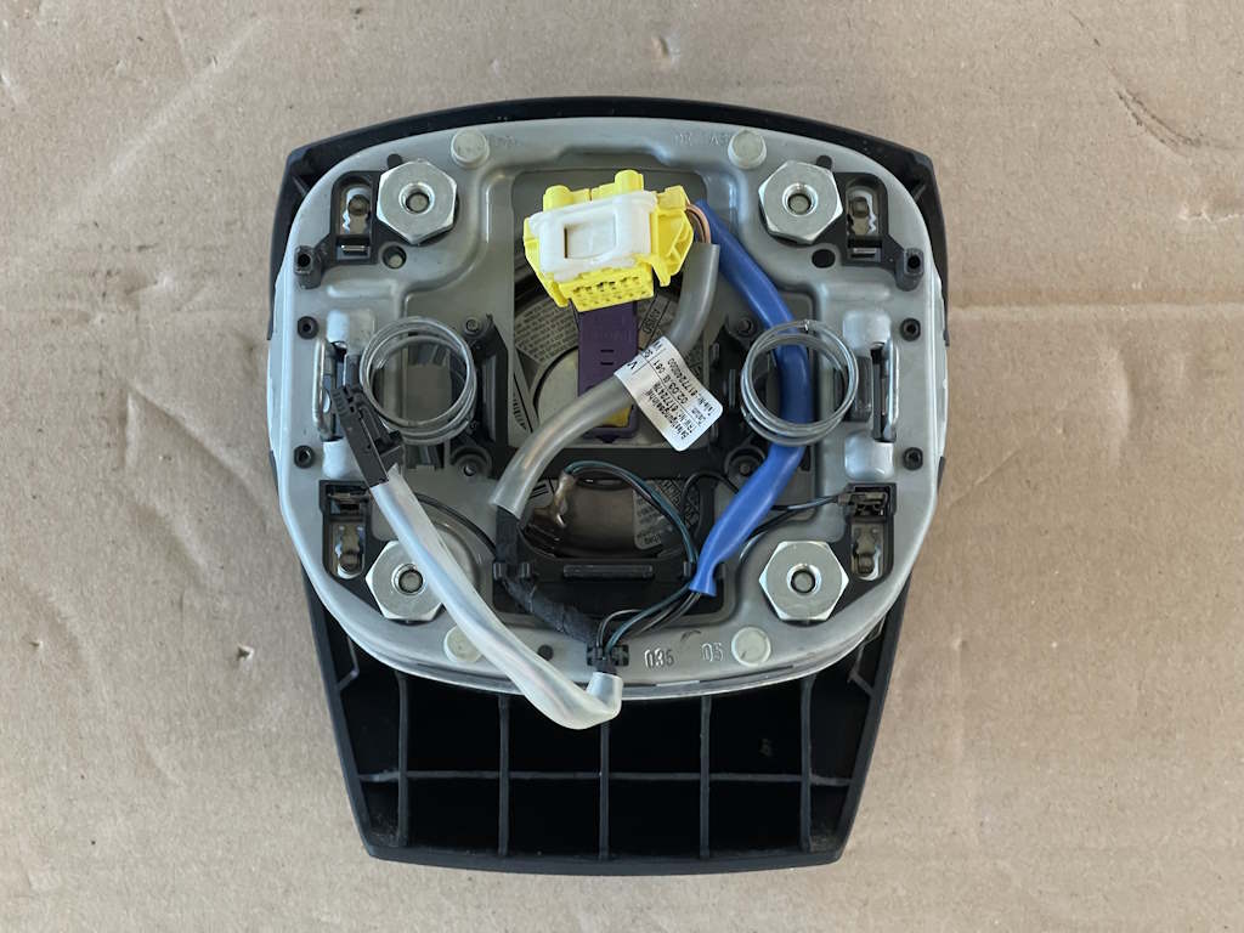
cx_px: 622
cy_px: 466
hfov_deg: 30.3
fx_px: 2300
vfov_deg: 22.9
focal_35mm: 64
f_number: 2.2
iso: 320
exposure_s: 1/50
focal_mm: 7.5
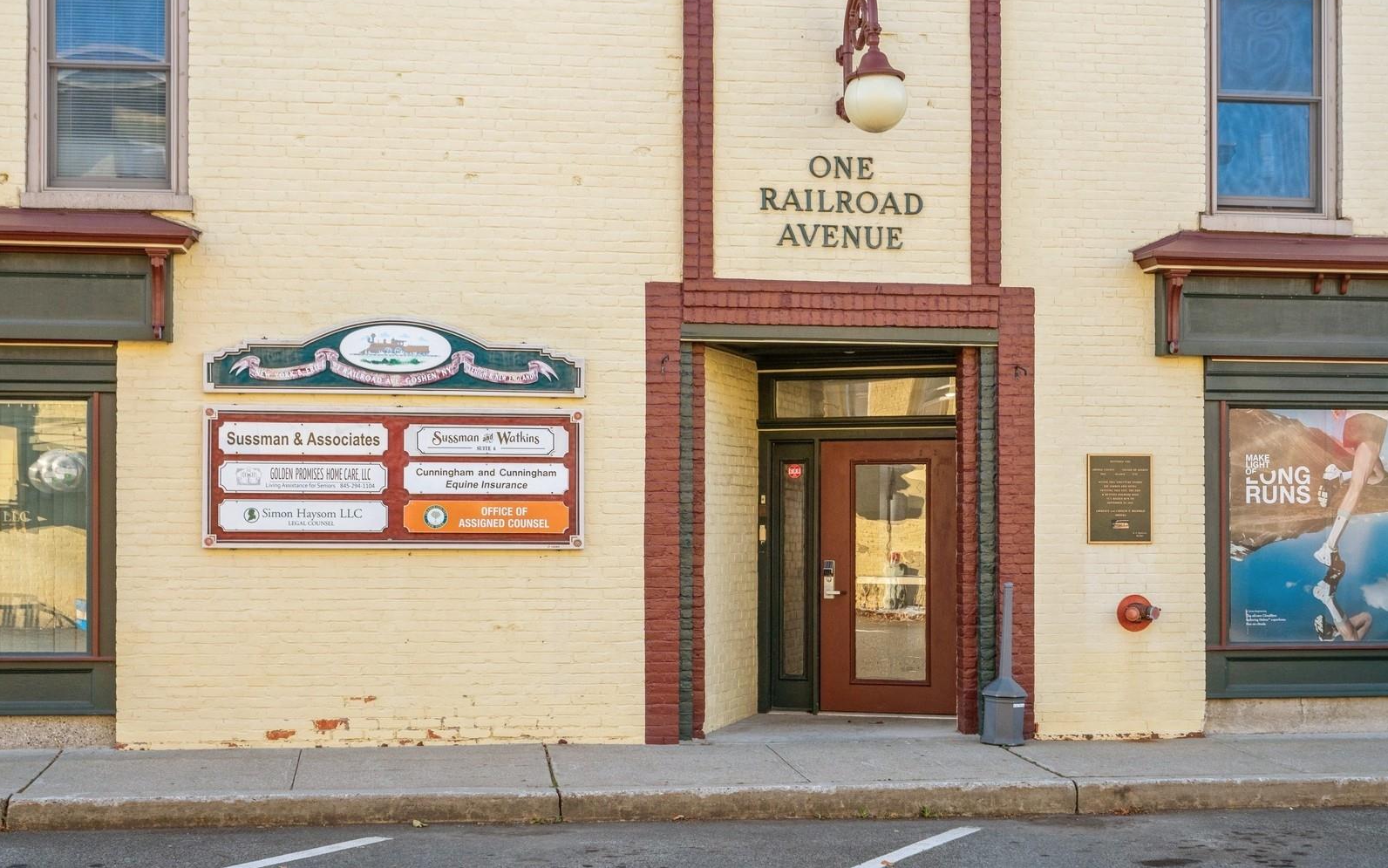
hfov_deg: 41.1
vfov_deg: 26.3
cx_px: 696
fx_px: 1854
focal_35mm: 49
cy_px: 443
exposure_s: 1/320
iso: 400
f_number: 5
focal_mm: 23
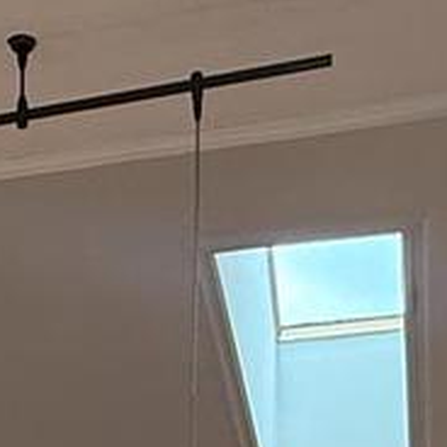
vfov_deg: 15.0
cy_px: 858
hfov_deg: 17.3
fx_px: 1417
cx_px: -53
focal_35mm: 97
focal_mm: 2.22
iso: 125
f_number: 2.2
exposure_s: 1/120
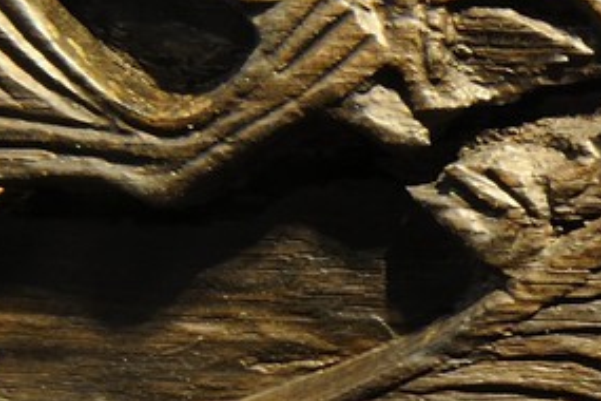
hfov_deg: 8.8
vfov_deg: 6.4
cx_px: 1657
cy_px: 1032
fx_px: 3372
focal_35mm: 202
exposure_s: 20
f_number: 18
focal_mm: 36
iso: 200
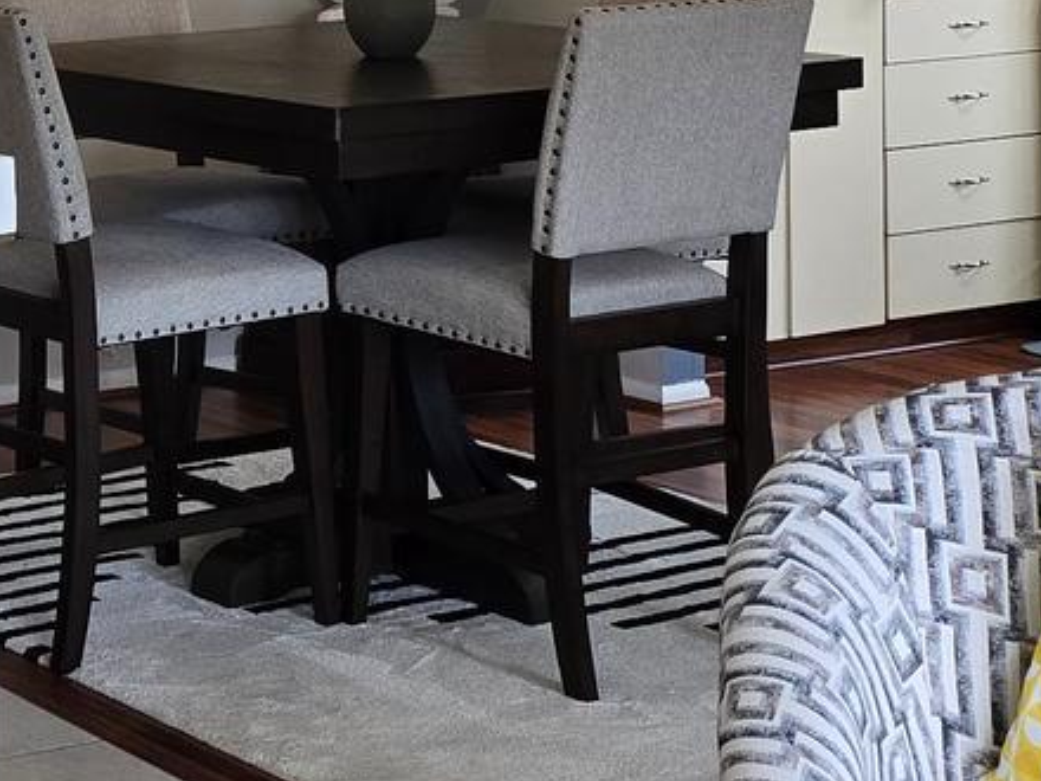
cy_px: -118
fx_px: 3218
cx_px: -177
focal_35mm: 107
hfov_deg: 17.6
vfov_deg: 13.5
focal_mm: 6.3
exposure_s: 1/120
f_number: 1.7
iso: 160
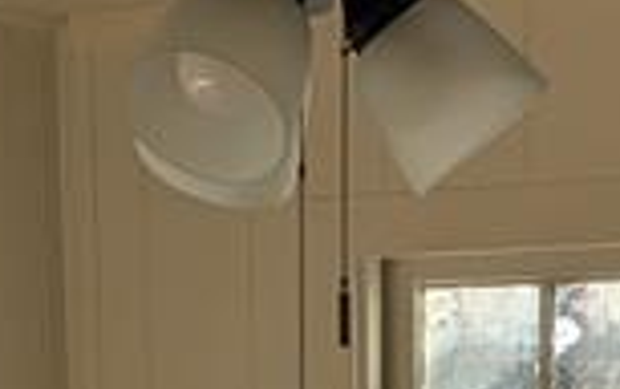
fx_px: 2876
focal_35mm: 170
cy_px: 806
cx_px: 320
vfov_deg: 7.4
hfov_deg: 12.3
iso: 49
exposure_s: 1/1068
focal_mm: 6.81
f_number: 1.85
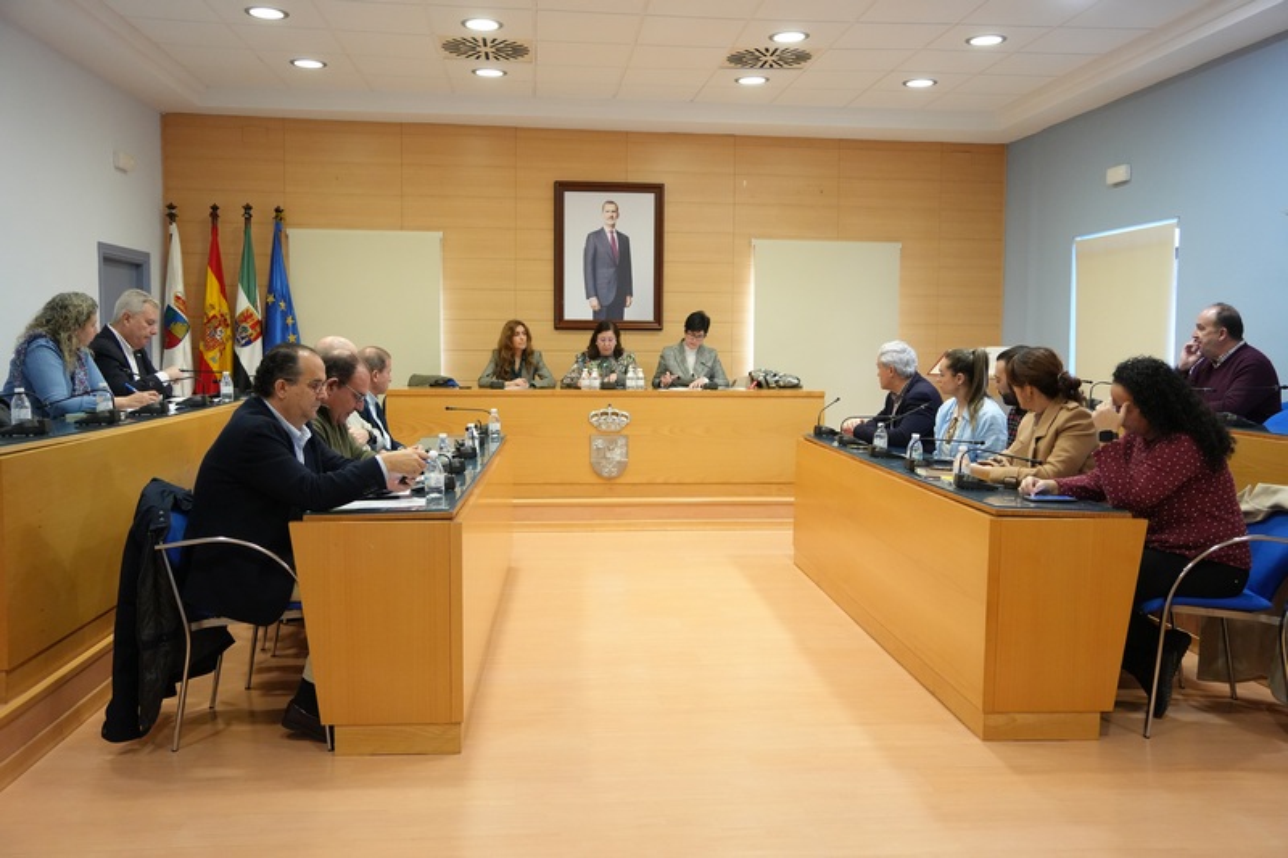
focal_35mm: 32
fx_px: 1145
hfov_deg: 58.7
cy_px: 429
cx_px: 644
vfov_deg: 41.1
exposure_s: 1/160
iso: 5000
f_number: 4
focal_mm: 32
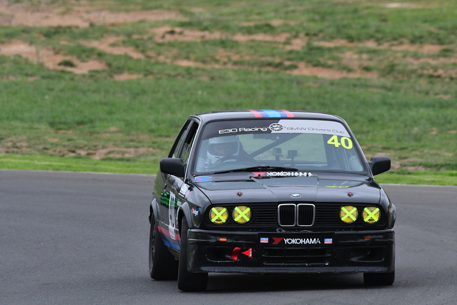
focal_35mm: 720
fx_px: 9143
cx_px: 228
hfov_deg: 2.9
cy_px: 152
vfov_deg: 1.9
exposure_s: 1/640
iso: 2000
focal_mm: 480
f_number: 9
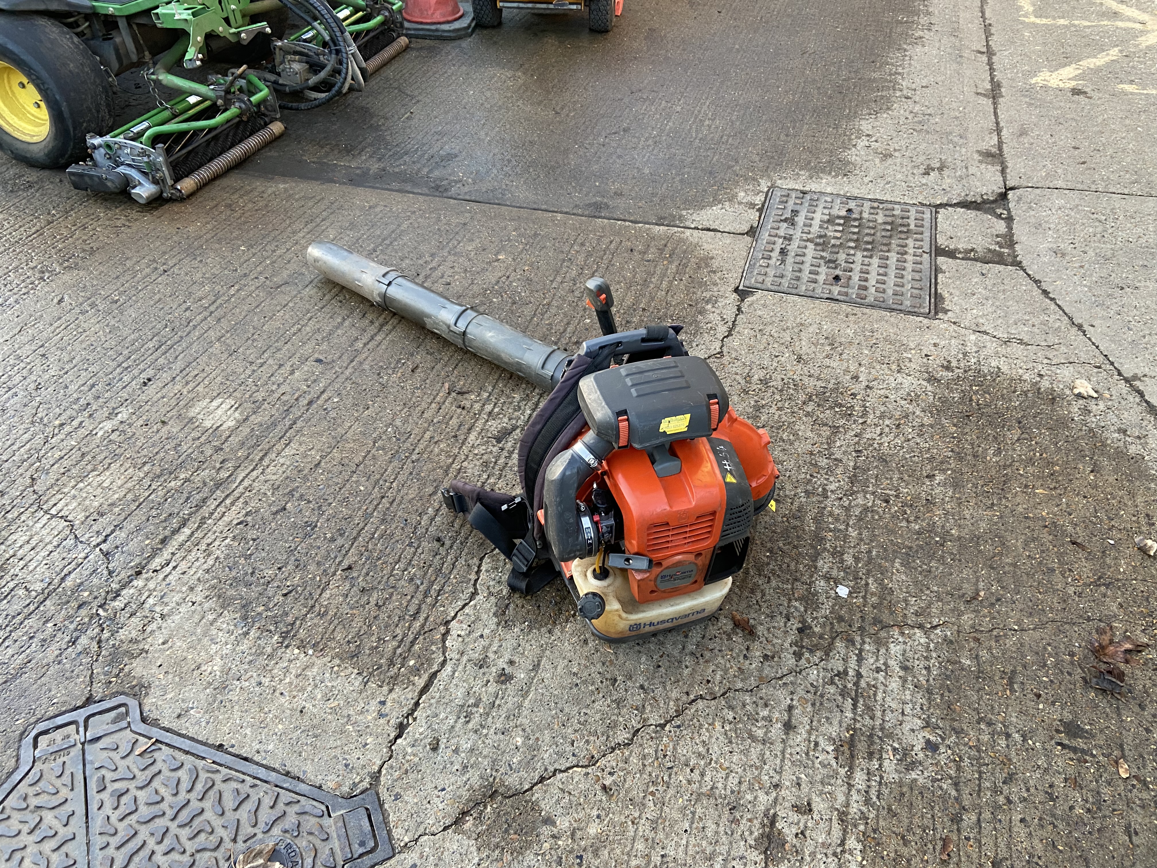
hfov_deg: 67.3
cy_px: 434
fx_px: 869
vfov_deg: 53.1
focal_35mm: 26
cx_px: 578
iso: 125
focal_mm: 4.25
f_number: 1.8
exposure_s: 1/85
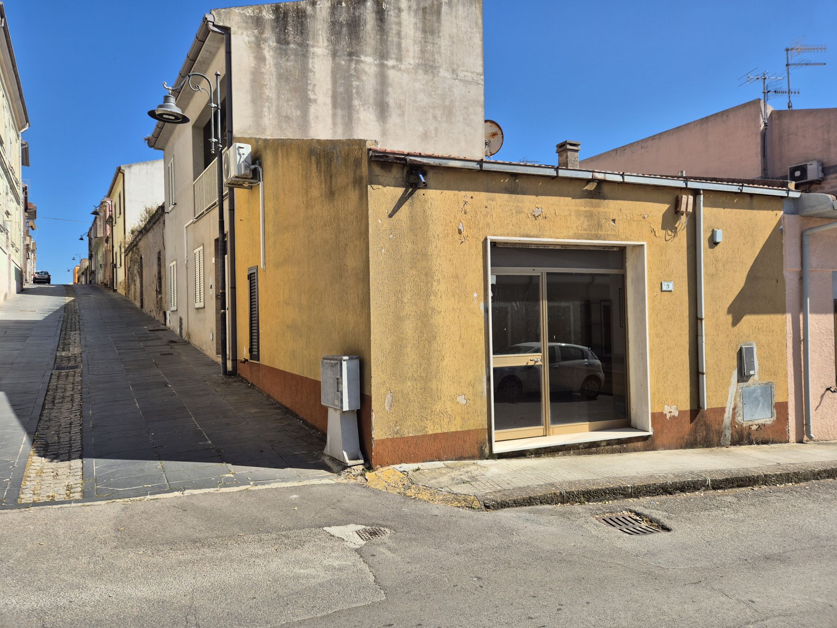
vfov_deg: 58.9
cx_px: 418
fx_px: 556
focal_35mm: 23
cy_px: 314
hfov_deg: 73.9
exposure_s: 1/1764
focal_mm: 5.4
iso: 25
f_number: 1.8
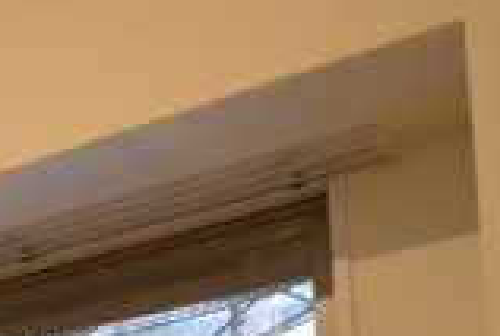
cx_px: -332
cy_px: 547
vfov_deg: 13.2
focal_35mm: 97
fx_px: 1350
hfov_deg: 17.8
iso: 3200
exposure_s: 1/25
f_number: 5.6
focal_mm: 16
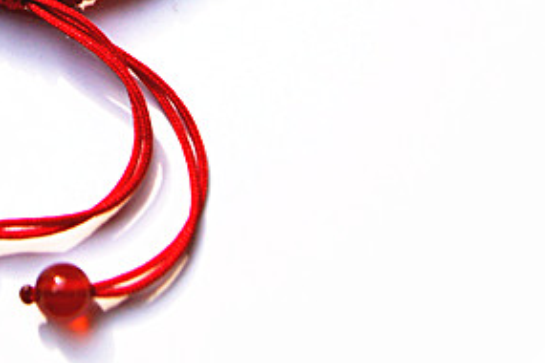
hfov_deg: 19.6
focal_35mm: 101
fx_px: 1529
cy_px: -122
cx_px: -4
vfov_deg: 13.0
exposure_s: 1/1000
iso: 200
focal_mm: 24
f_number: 5.6
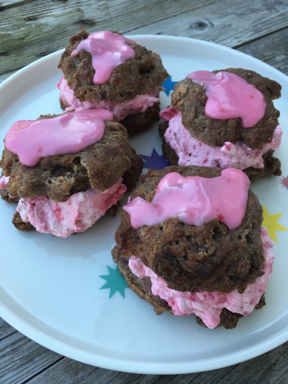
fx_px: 322
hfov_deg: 48.2
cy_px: 192
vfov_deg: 61.7
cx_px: 144
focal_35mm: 29
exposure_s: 1/100
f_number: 2.2
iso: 32
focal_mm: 4.15
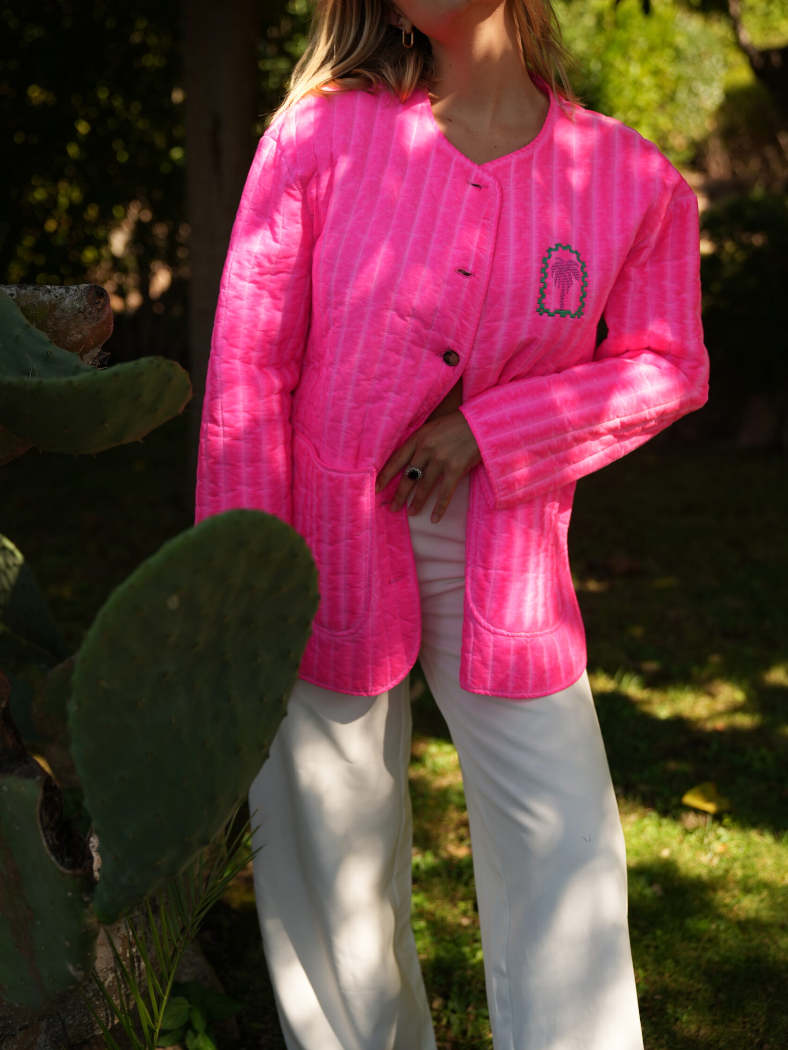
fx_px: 1396
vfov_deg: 41.2
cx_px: 396
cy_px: 457
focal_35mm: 46
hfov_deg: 31.5
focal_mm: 42
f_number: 2.8
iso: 100
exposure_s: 1/640
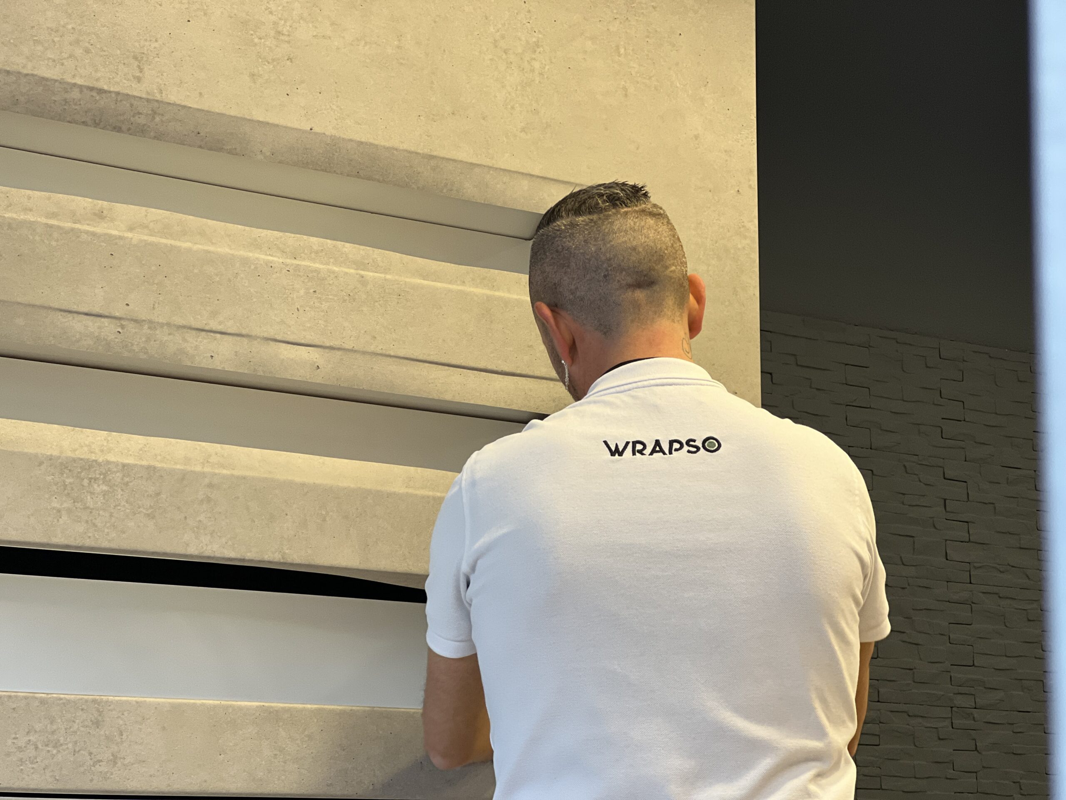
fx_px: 2371
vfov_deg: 19.1
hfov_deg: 25.3
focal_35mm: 77
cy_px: 400
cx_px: 533
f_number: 2.8
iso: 160
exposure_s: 1/50
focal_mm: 9
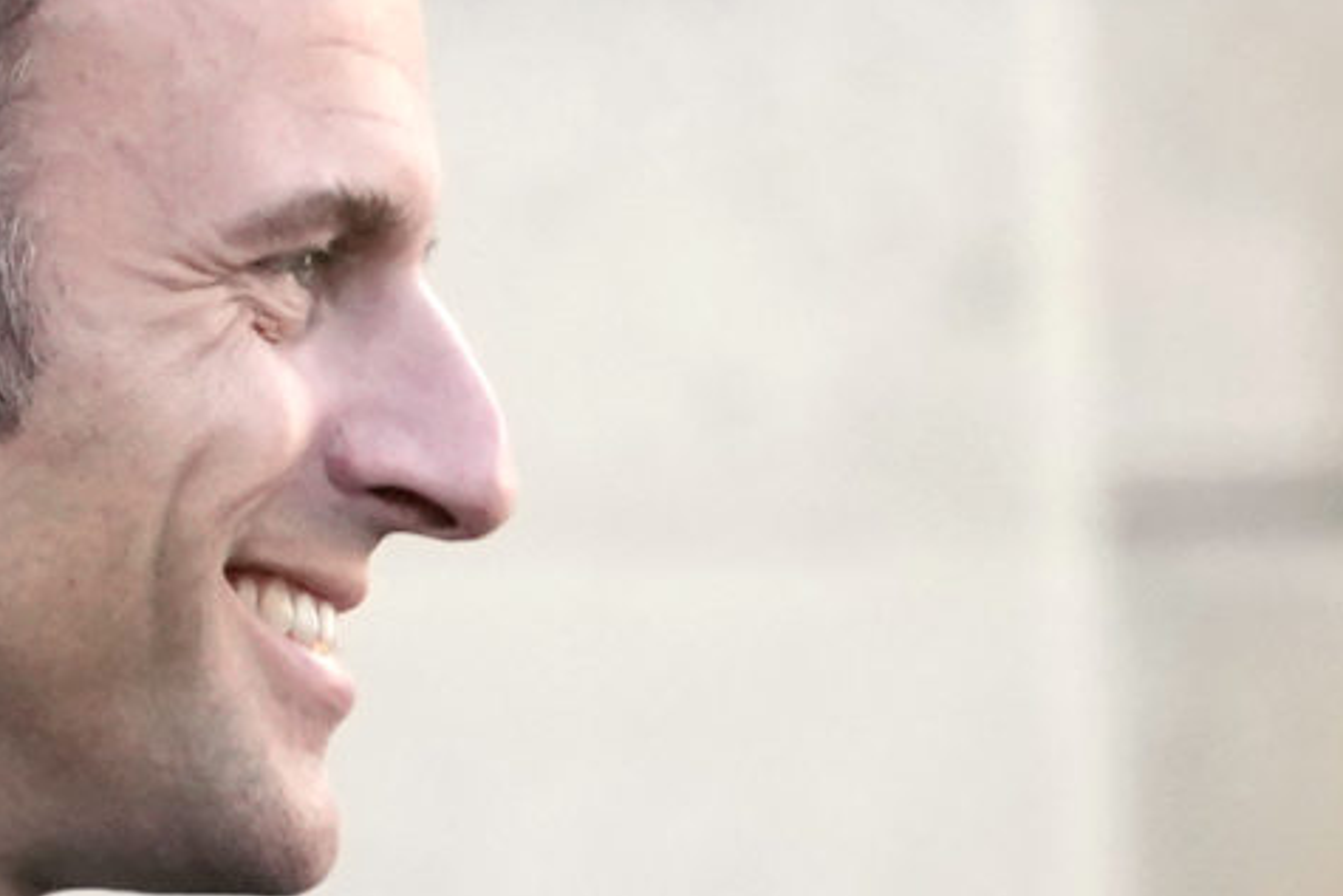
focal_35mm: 312
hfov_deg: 6.6
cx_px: 961
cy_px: 353
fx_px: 11642
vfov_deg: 4.4
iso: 1250
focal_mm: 129
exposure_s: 1/640
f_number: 5
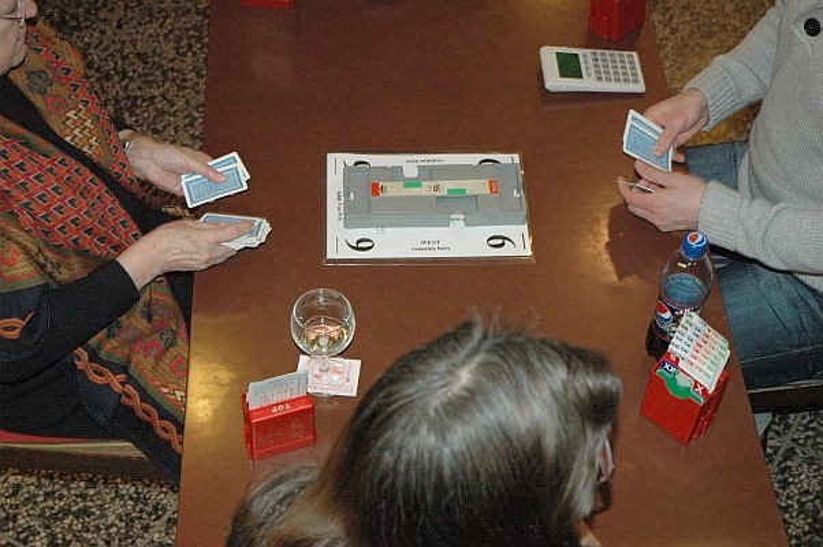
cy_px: 274
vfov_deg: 22.6
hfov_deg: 33.4
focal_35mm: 60
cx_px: 412
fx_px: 1370
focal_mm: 40
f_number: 5
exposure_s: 1/60
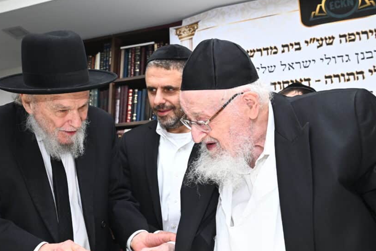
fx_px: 418
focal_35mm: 40
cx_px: 163
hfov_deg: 48.3
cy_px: 137
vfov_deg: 33.4
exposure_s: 1/100
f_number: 6.3
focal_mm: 32
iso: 1250
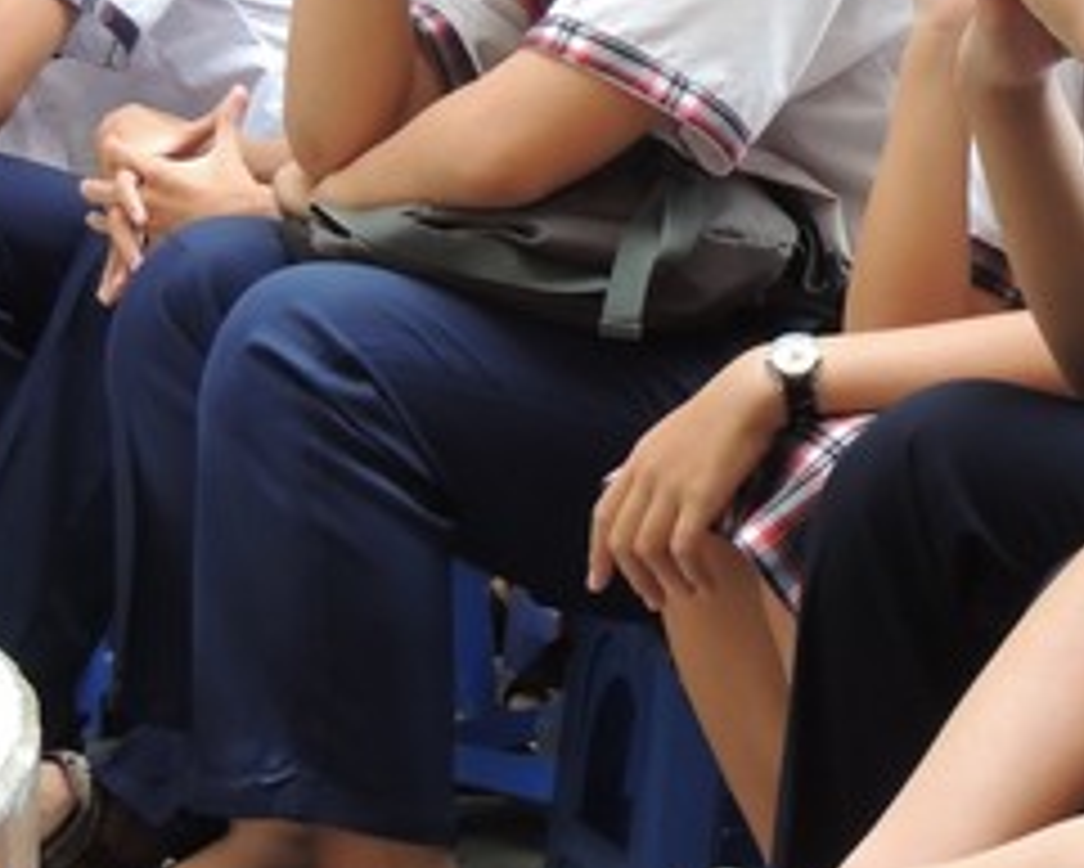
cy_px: 76
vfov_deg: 9.1
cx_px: 1291
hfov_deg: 11.1
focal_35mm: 170
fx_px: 5456
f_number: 3.9
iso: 400
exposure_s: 1/100
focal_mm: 12.4
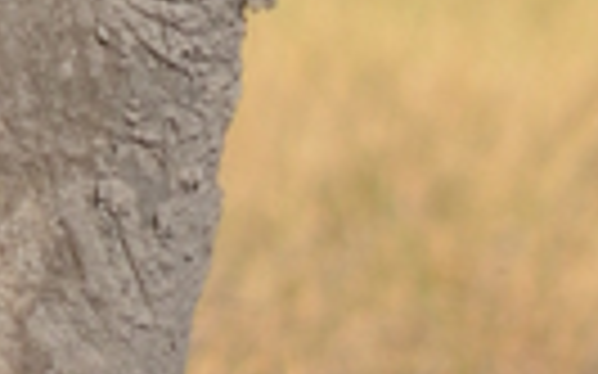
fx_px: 66987
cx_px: -135
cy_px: -1253
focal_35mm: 4112
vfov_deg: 0.3
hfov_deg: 0.5
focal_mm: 280
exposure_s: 1/640
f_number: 6.3
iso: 200
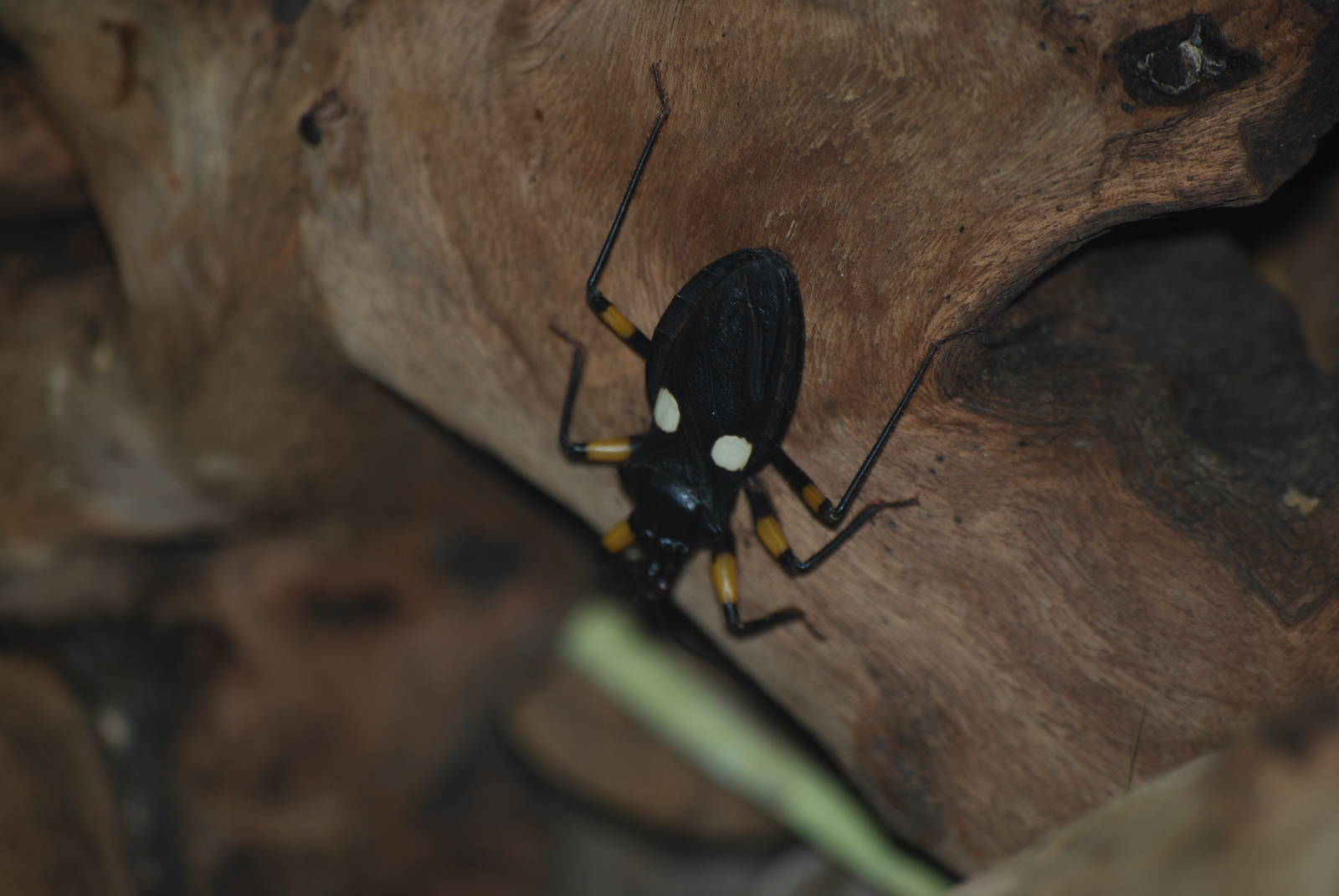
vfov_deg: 3.1
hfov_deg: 4.6
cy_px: 448
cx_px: 670
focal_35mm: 450
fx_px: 16757
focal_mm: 300
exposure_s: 1/125
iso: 125
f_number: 5.6
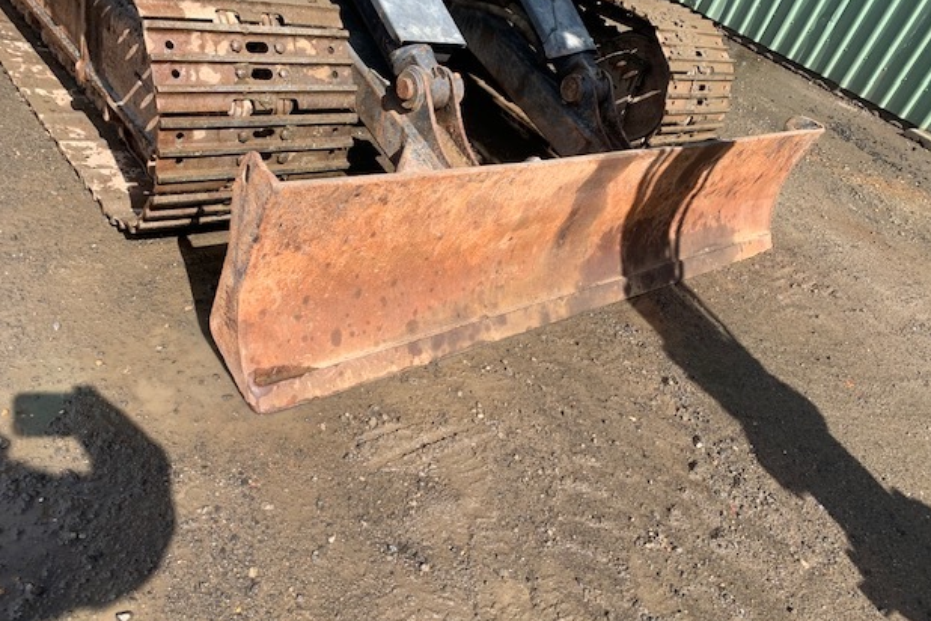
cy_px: 329
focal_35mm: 28
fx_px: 724
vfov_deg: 46.4
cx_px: 481
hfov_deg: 65.5
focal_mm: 4.25
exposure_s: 1/1149
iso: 25
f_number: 1.8
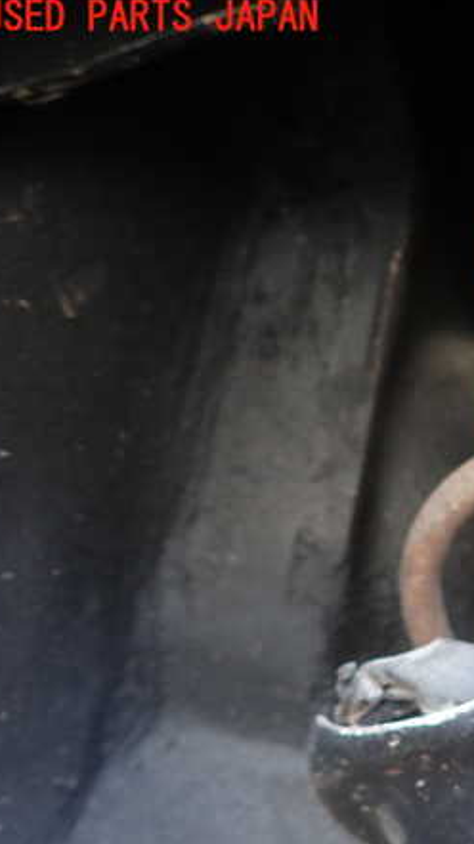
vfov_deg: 54.0
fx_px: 828
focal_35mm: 37
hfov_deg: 28.4
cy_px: 424
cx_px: 545
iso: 200
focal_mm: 4.5
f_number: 2
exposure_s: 1/30
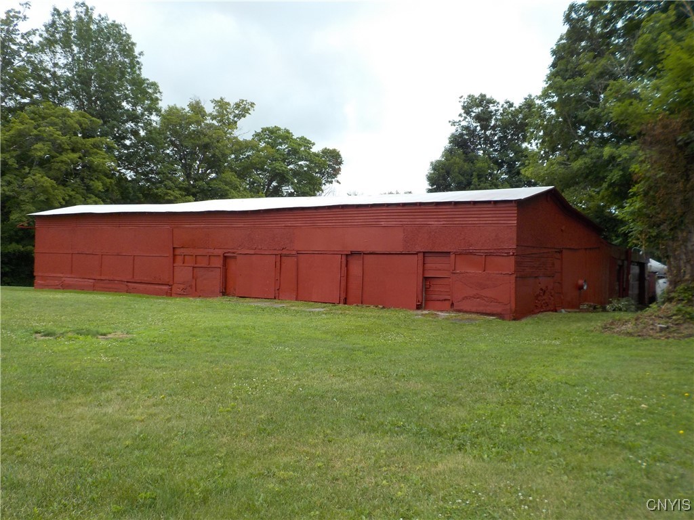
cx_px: 347
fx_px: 601
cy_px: 260
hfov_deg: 60.0
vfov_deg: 46.8
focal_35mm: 30
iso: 125
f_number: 3.3
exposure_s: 1/640
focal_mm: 4.1
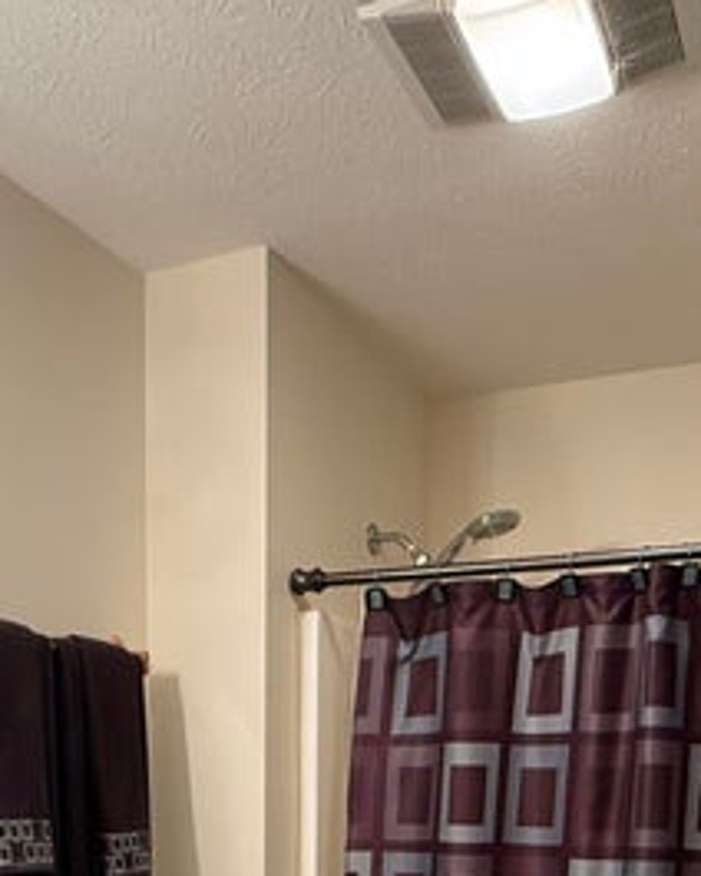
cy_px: 995
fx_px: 1141
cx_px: 352
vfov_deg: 35.1
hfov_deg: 34.2
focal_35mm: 44
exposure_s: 1/120
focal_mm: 2.22
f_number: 2.2
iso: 250
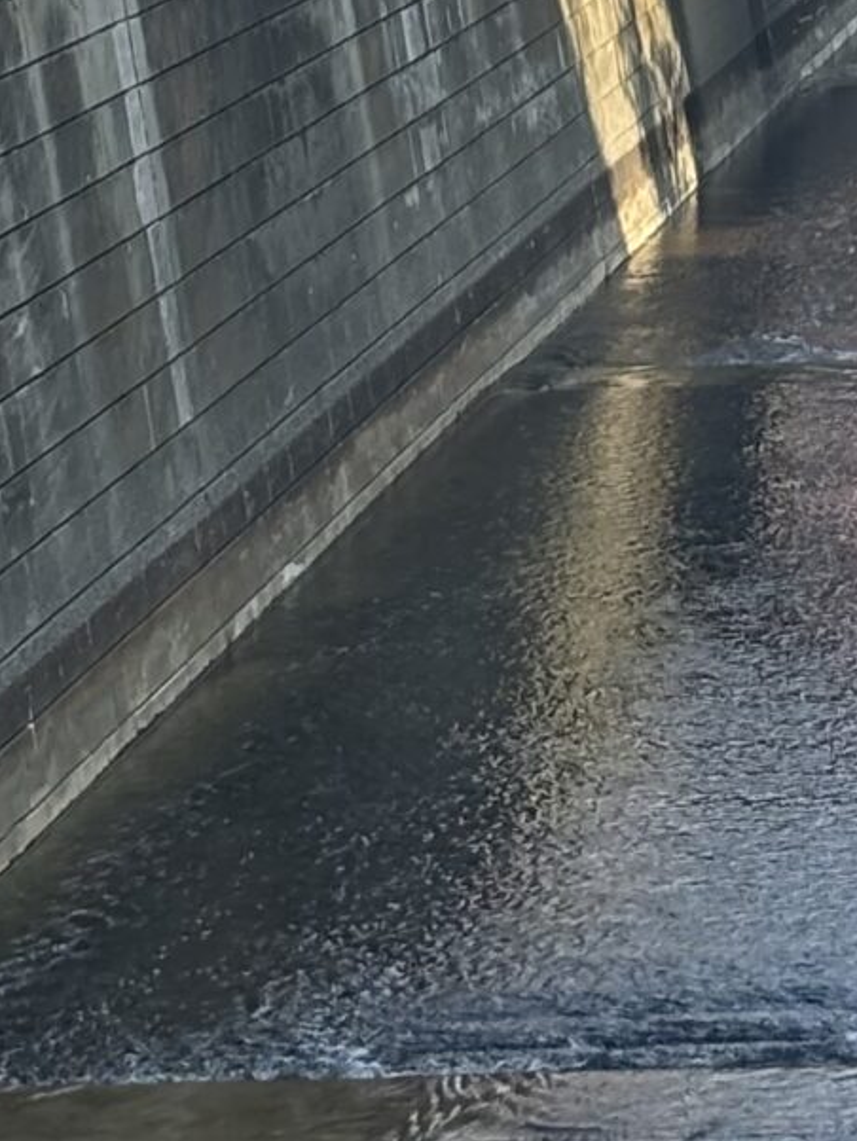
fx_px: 7290
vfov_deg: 8.5
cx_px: 1134
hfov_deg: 6.7
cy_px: -1041
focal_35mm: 221
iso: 32
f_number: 1.6
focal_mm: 5.96
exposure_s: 1/450
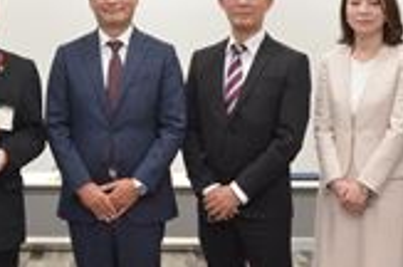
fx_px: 1028
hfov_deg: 22.0
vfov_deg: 14.8
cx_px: 114
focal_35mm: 92
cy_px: 73
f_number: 5.6
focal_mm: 20
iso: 3200
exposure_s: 1/500
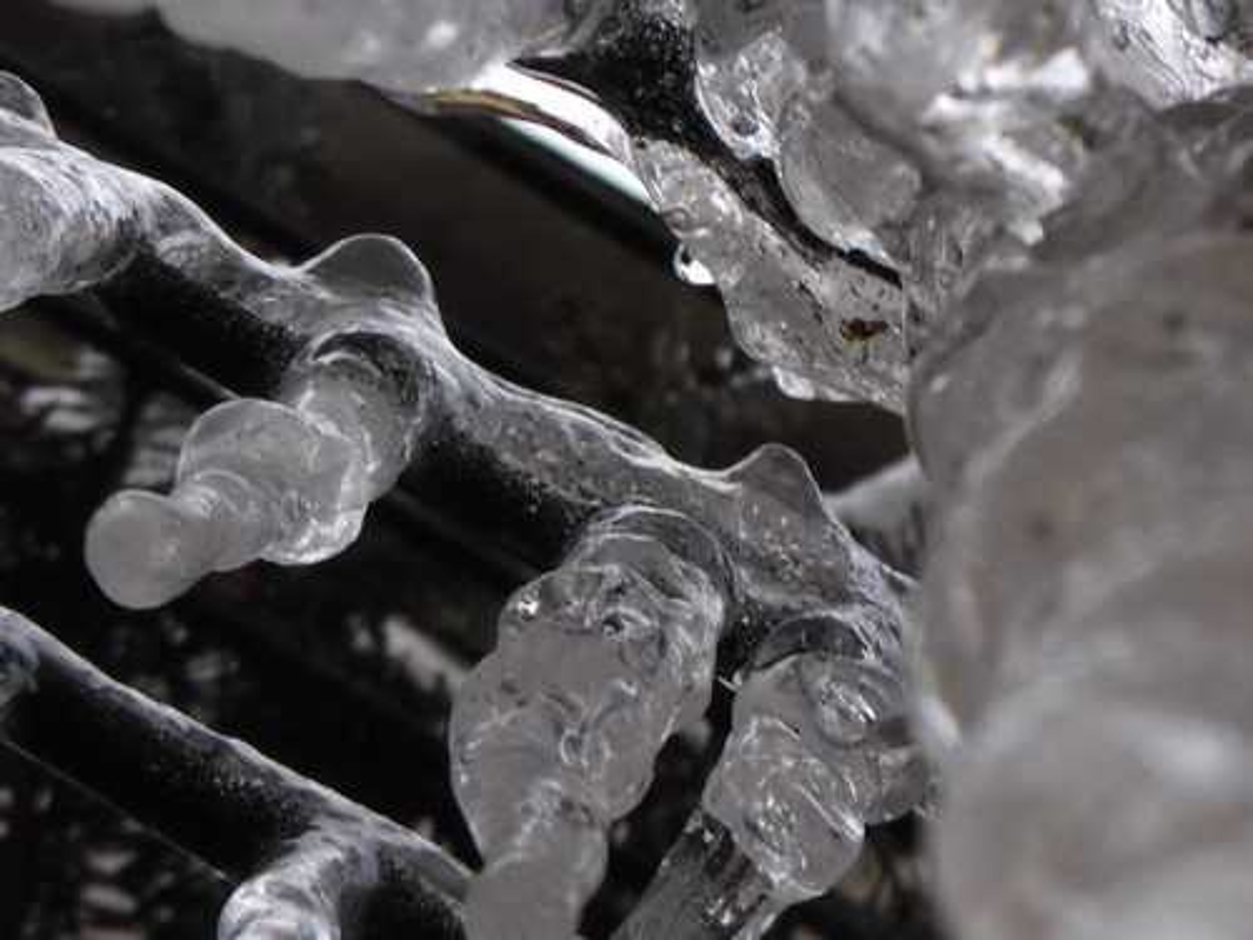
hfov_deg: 23.3
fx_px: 3041
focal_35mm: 84
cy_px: 470
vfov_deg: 17.6
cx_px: 626
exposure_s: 1/80
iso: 80
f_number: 3.3
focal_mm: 4.9
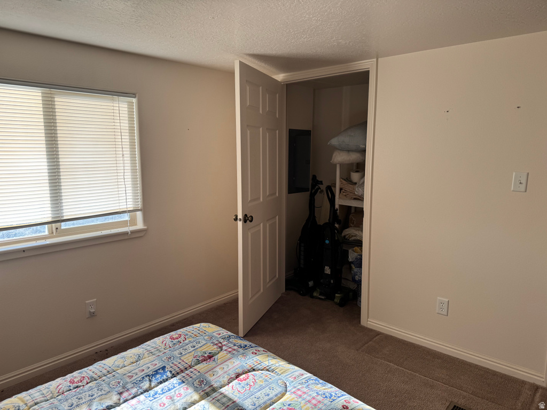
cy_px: 205
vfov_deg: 56.8
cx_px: 274
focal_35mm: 24
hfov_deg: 71.6
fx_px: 379
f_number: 1.78
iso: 64
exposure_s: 1/154
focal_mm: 6.76
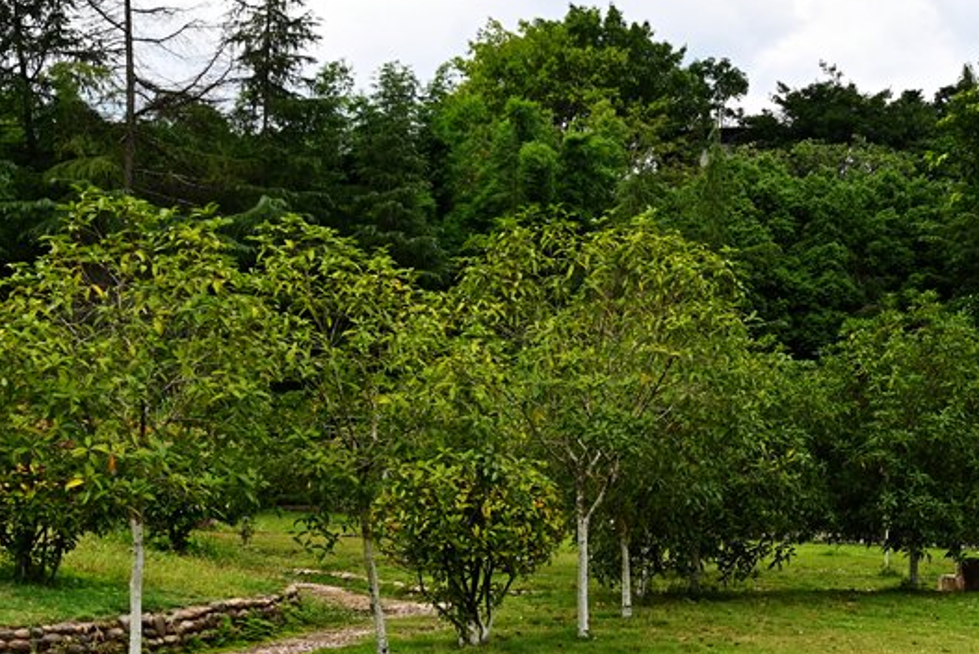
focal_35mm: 66
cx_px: 654
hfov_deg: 30.3
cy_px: 507
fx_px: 1796
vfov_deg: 20.4
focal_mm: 29
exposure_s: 1/125
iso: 280
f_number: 8
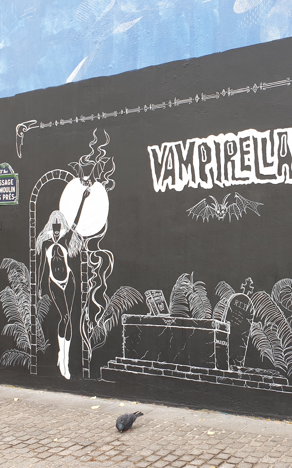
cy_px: 227
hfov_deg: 29.8
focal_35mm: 42
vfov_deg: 47.2
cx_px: 233
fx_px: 535
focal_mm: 4.3
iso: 50
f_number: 2.4
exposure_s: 1/162
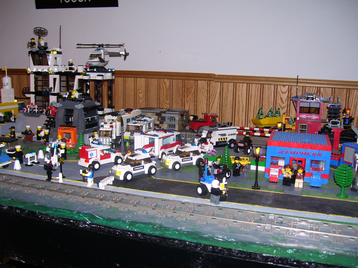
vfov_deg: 38.7
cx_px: 179
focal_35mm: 37
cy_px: 134
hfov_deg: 50.1
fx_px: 383
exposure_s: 1/60
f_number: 2.7
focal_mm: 6
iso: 80
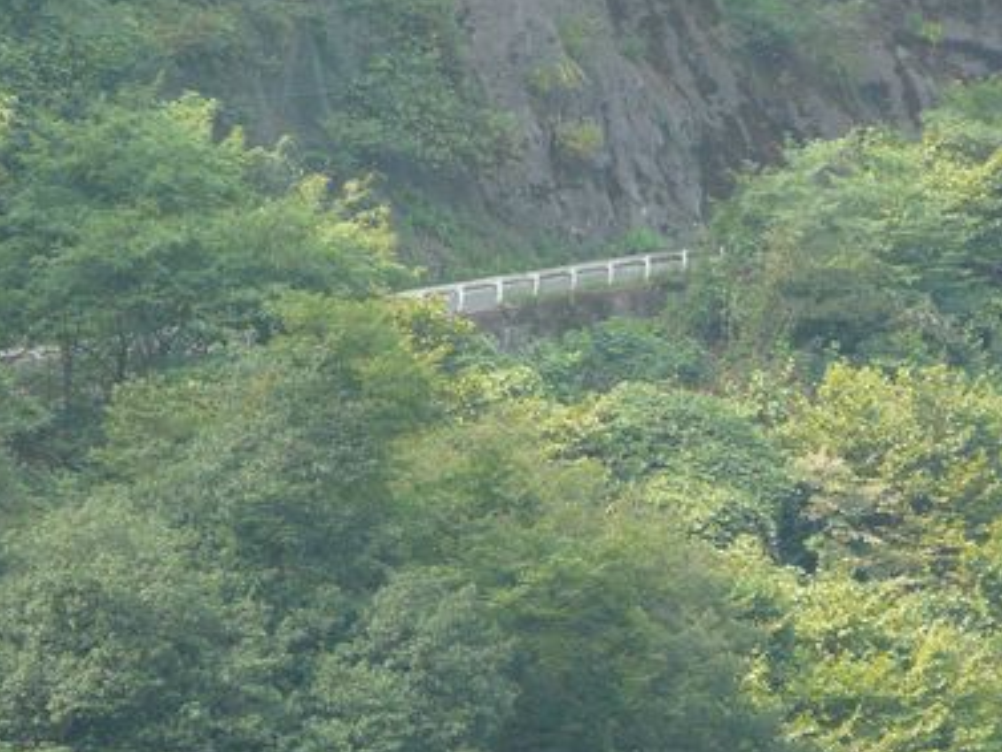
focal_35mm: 409
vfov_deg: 3.6
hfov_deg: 4.8
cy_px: 364
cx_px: 497
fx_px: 11843
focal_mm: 41.5
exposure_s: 1/160
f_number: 4
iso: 100
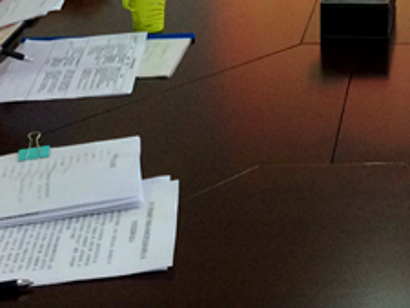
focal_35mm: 103
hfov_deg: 18.4
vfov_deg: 13.7
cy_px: -131
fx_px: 1221
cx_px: 446
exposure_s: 1/33
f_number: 2.2
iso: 80
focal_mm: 4.15
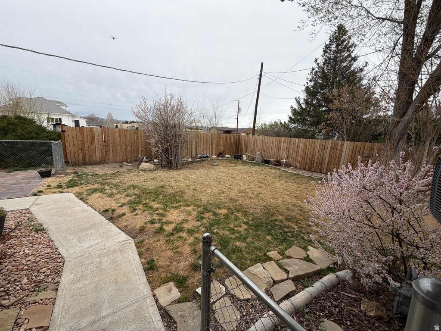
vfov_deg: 85.7
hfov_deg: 102.1
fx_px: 178
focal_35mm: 14
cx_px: 220
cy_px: 166
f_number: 2.2
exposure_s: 1/770
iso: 25
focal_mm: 2.22
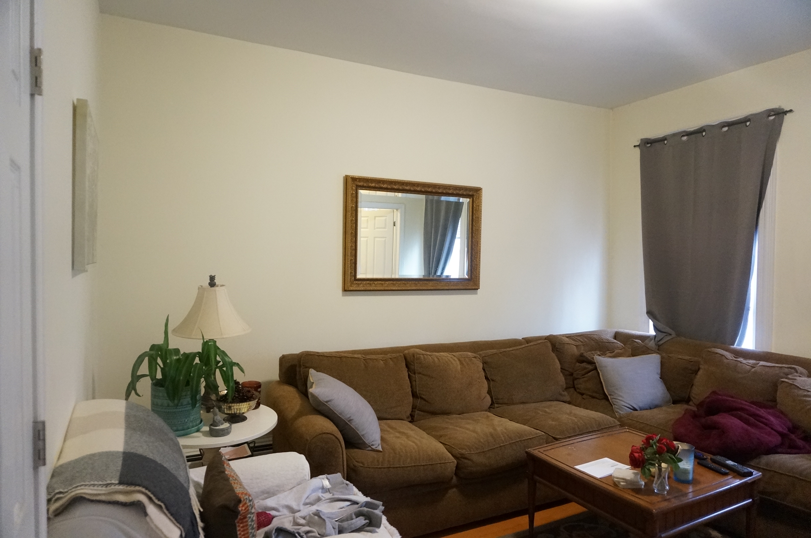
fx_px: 540
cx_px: 406
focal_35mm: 24
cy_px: 269
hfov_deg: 73.8
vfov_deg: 53.0
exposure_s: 1/60
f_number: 3.5
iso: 3200
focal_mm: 16
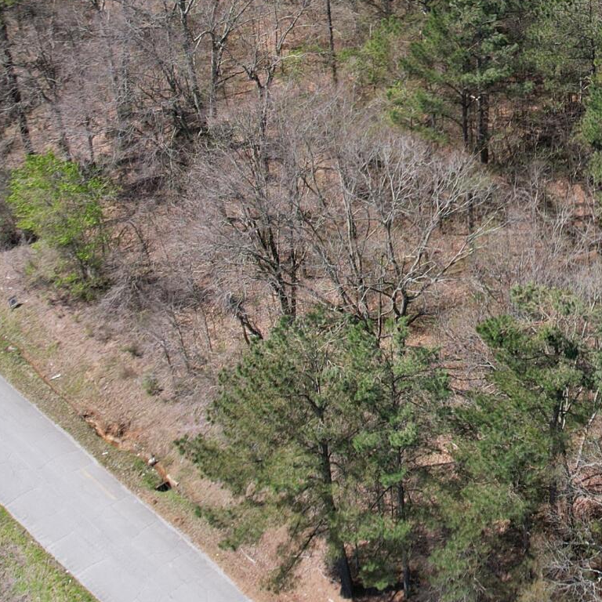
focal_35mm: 73
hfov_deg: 22.7
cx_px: 616
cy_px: 20
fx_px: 1436
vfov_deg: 22.9
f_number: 2.8
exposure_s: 1/1500
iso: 200
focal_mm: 8.38
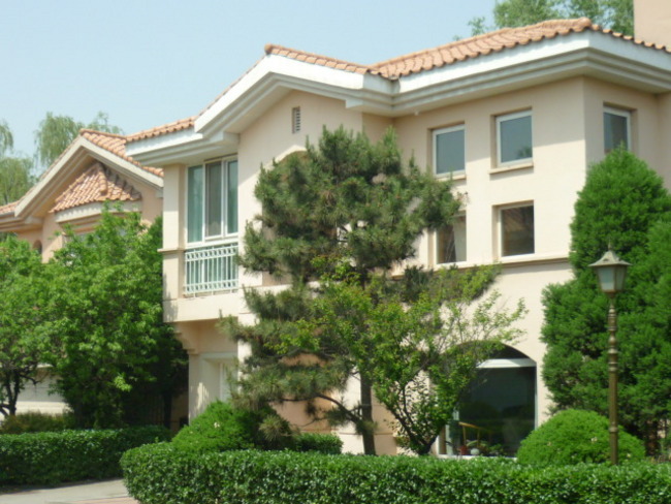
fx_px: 1338
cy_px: 252
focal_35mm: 69
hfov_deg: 28.2
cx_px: 336
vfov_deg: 21.3
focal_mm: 6.4
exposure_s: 1/800
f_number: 3
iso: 80
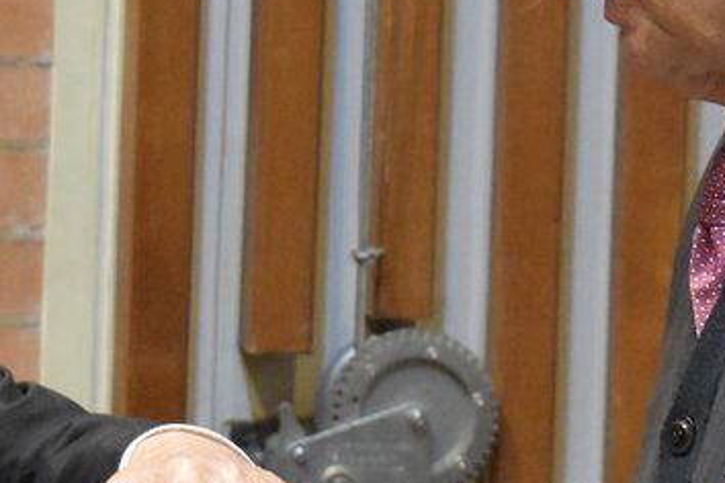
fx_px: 4605
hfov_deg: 9.0
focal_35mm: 229
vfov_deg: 6.0
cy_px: 138
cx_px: 164
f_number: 5
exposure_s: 1/60
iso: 9000
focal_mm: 45
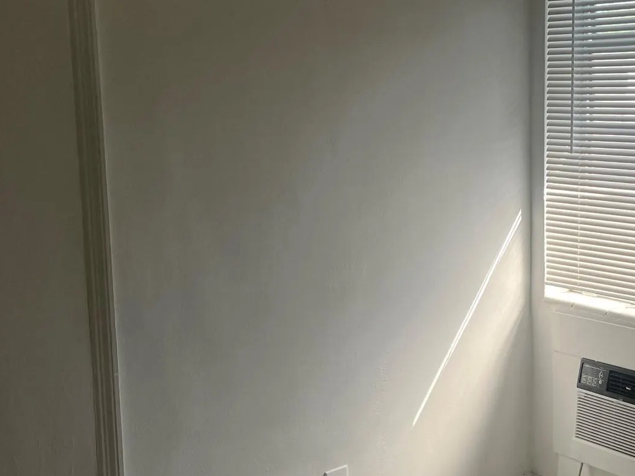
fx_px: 936
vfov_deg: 28.6
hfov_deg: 36.5
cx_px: 484
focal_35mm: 51
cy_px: 231
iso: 40
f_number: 1.6
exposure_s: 1/122
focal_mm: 5.1
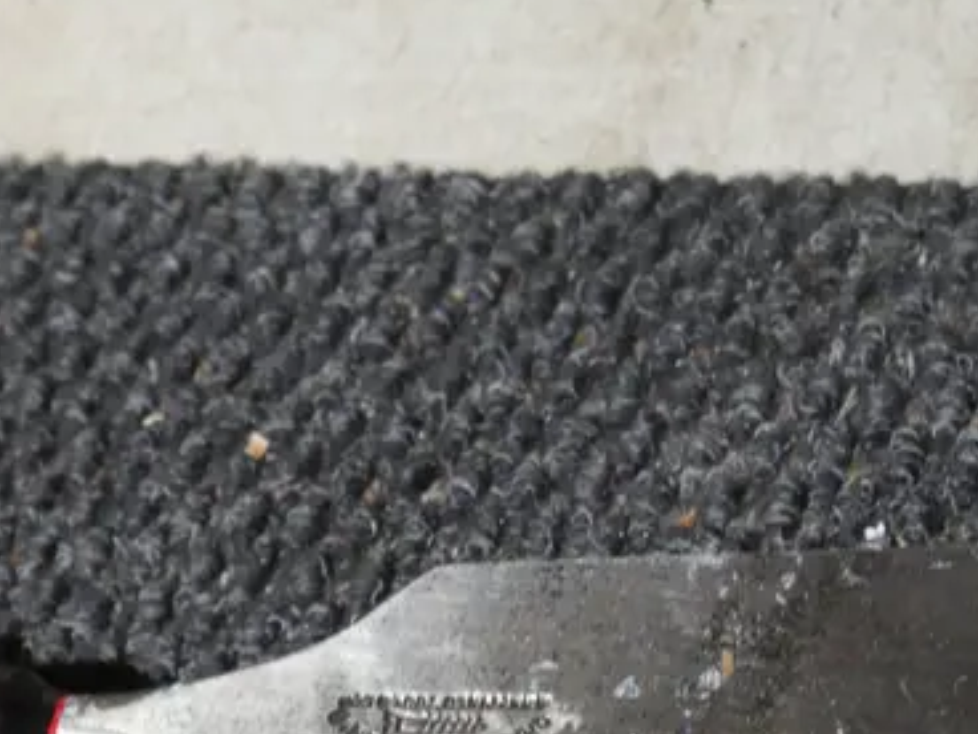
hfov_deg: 24.6
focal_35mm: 78
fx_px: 2204
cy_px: 868
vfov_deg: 18.0
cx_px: 202
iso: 640
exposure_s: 1/60
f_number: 4
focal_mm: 14
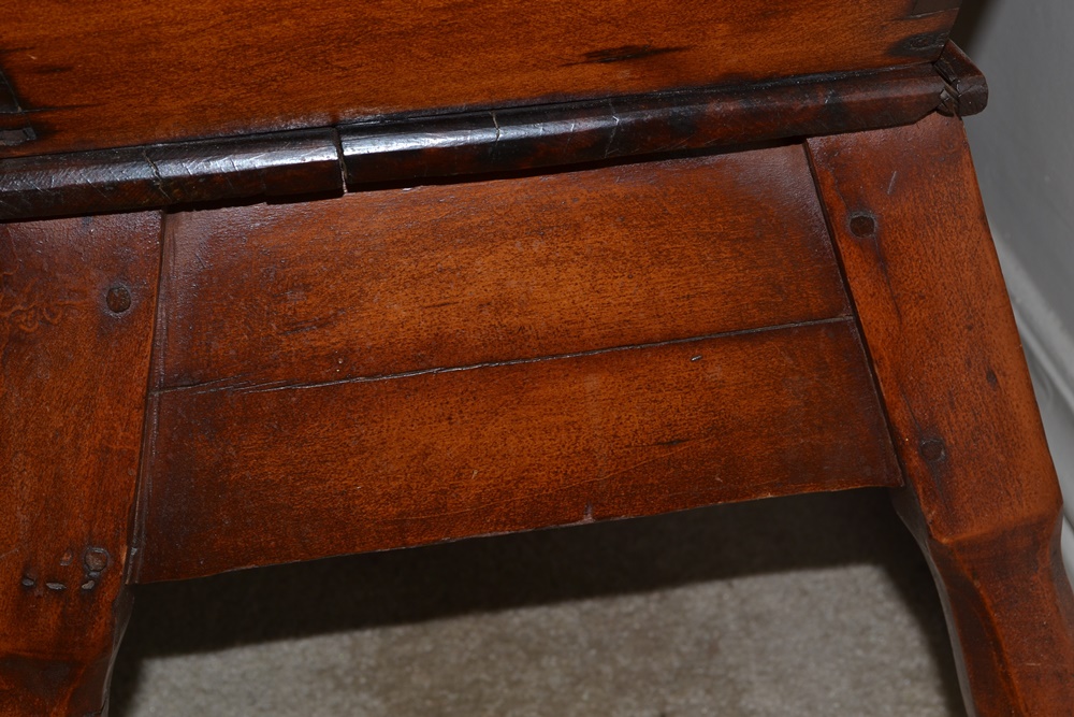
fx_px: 1880
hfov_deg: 31.9
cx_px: 537
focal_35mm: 63
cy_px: 358
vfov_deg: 21.6
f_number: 8
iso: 100
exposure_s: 1/60
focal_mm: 42
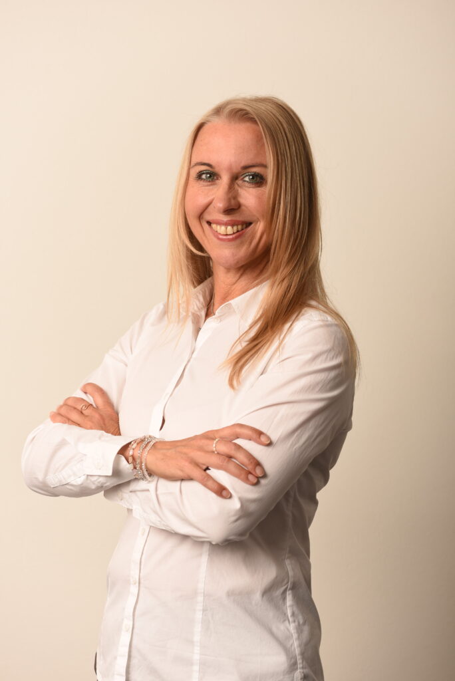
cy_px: 340
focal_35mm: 105
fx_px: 1988
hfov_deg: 13.1
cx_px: 228
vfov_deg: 19.4
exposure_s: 1/125
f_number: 5.6
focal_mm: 105
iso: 100
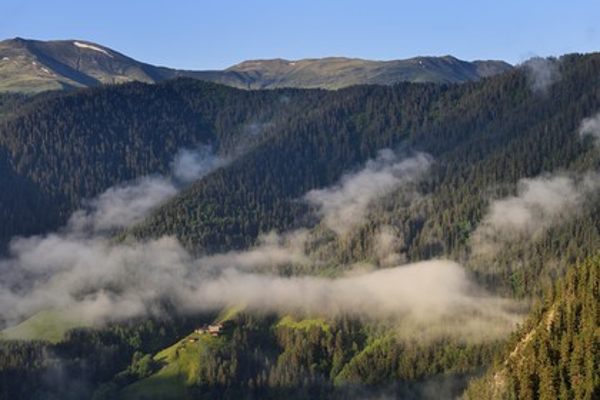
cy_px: 200
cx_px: 300
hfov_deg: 28.8
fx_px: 1167
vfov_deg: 19.5
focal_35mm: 70
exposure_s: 1/250
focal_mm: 70
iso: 400
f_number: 11
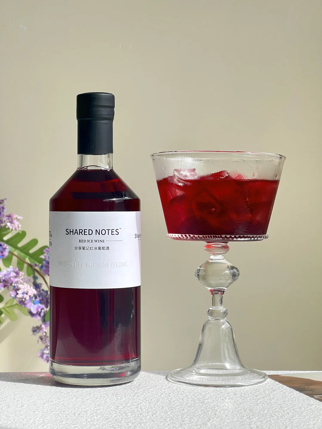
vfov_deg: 25.3
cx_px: 161
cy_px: 214
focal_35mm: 77
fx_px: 955
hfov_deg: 19.1
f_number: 2.8
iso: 32
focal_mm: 9
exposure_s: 1/202
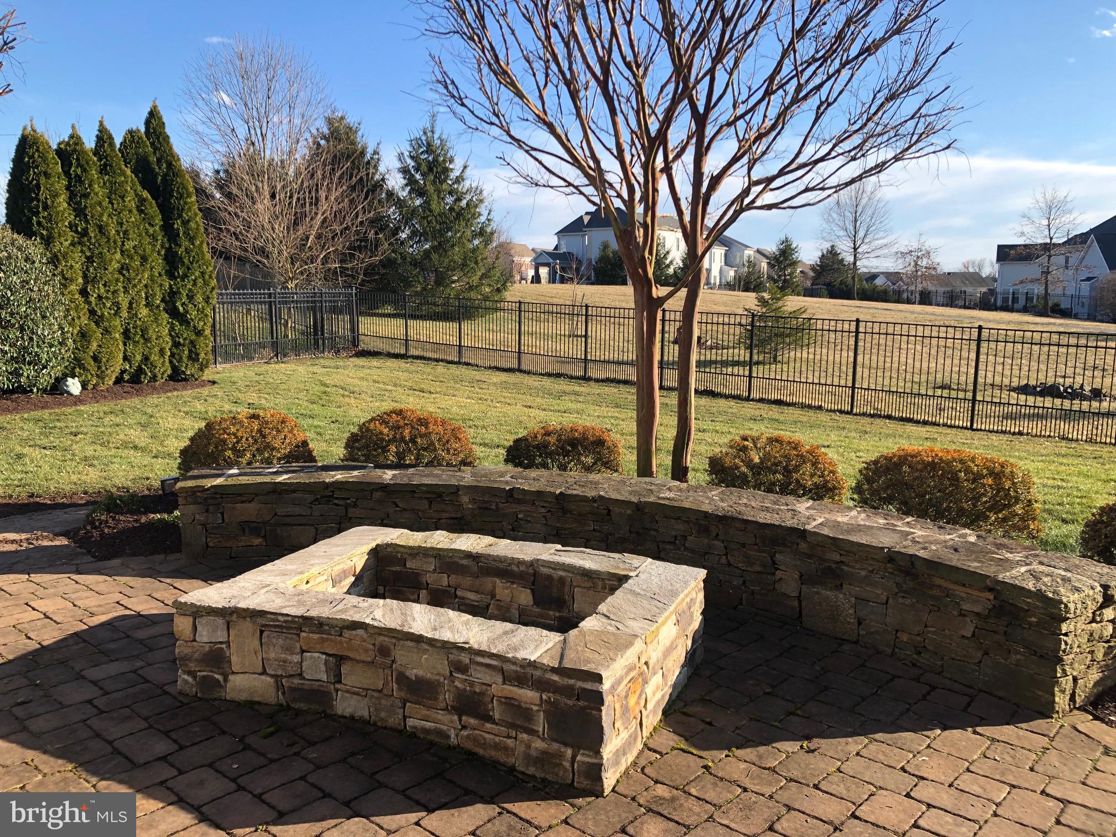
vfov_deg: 49.7
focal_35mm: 28
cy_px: 418
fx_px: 903
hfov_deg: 63.4
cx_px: 558
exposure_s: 1/842
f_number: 1.8
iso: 20
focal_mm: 3.99
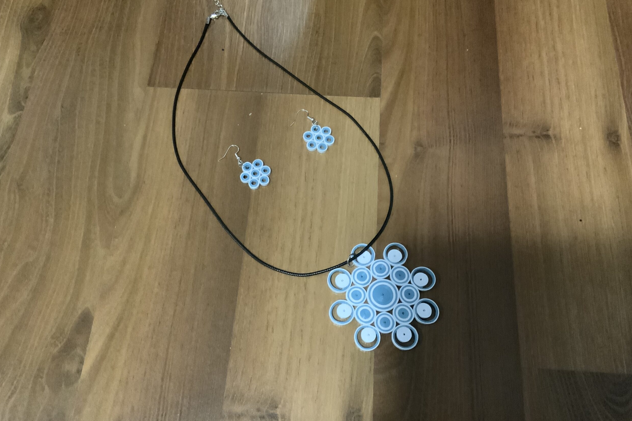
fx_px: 544
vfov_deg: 42.3
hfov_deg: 60.3
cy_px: 219
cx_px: 310
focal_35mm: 31
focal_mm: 3
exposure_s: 1/25
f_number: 1.8
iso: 400
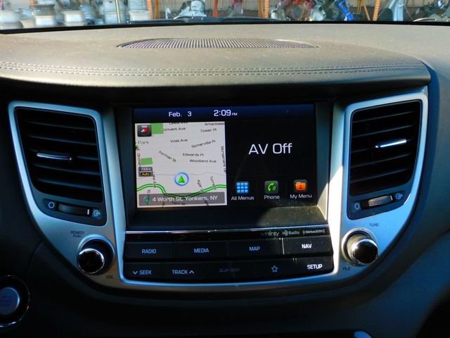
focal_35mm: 24
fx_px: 312
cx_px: 225
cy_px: 169
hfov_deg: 71.6
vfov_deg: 56.8
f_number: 3.3
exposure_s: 1/125
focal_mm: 4.3
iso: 125
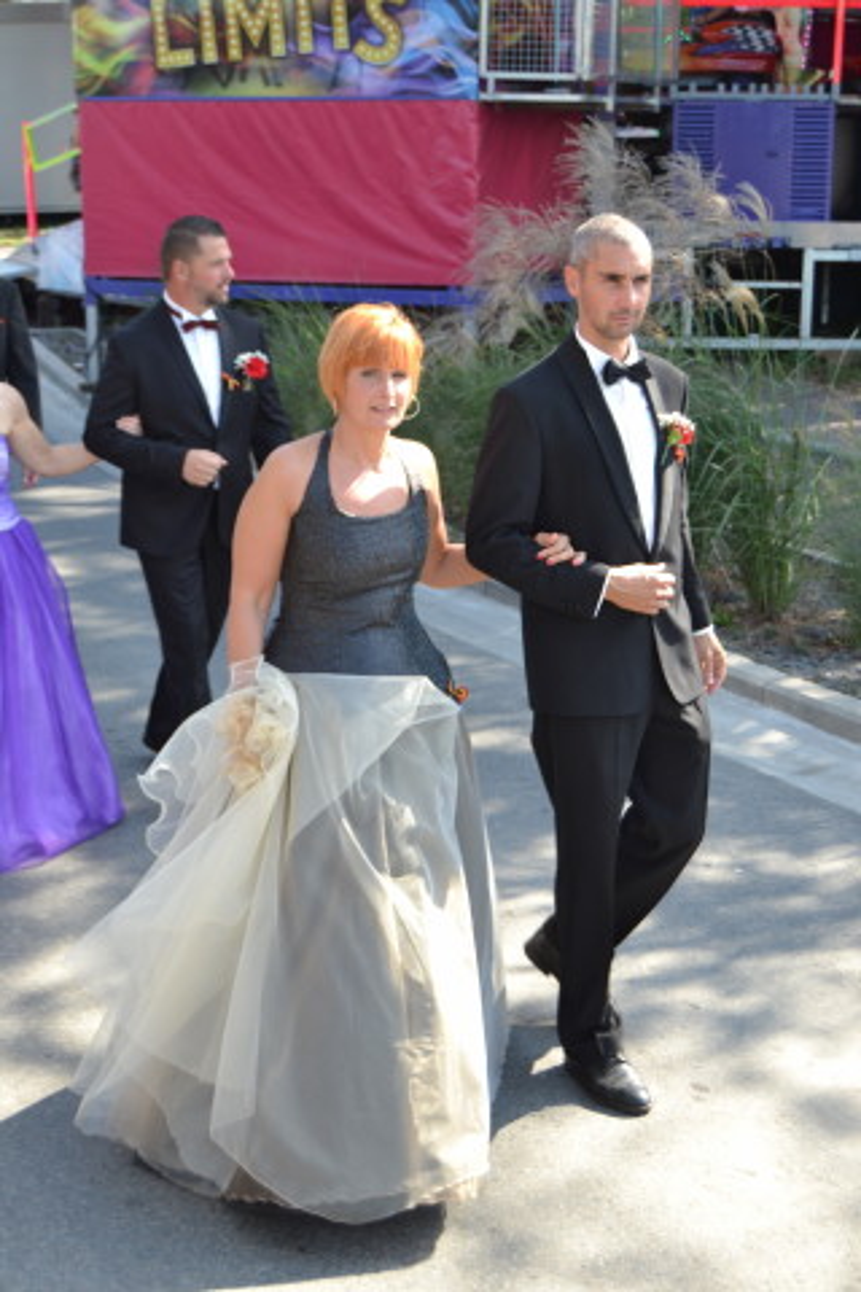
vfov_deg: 35.1
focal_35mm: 57
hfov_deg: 23.8
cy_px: 646
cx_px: 430
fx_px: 2045
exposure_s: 1/125
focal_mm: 38
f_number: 5.6
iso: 160
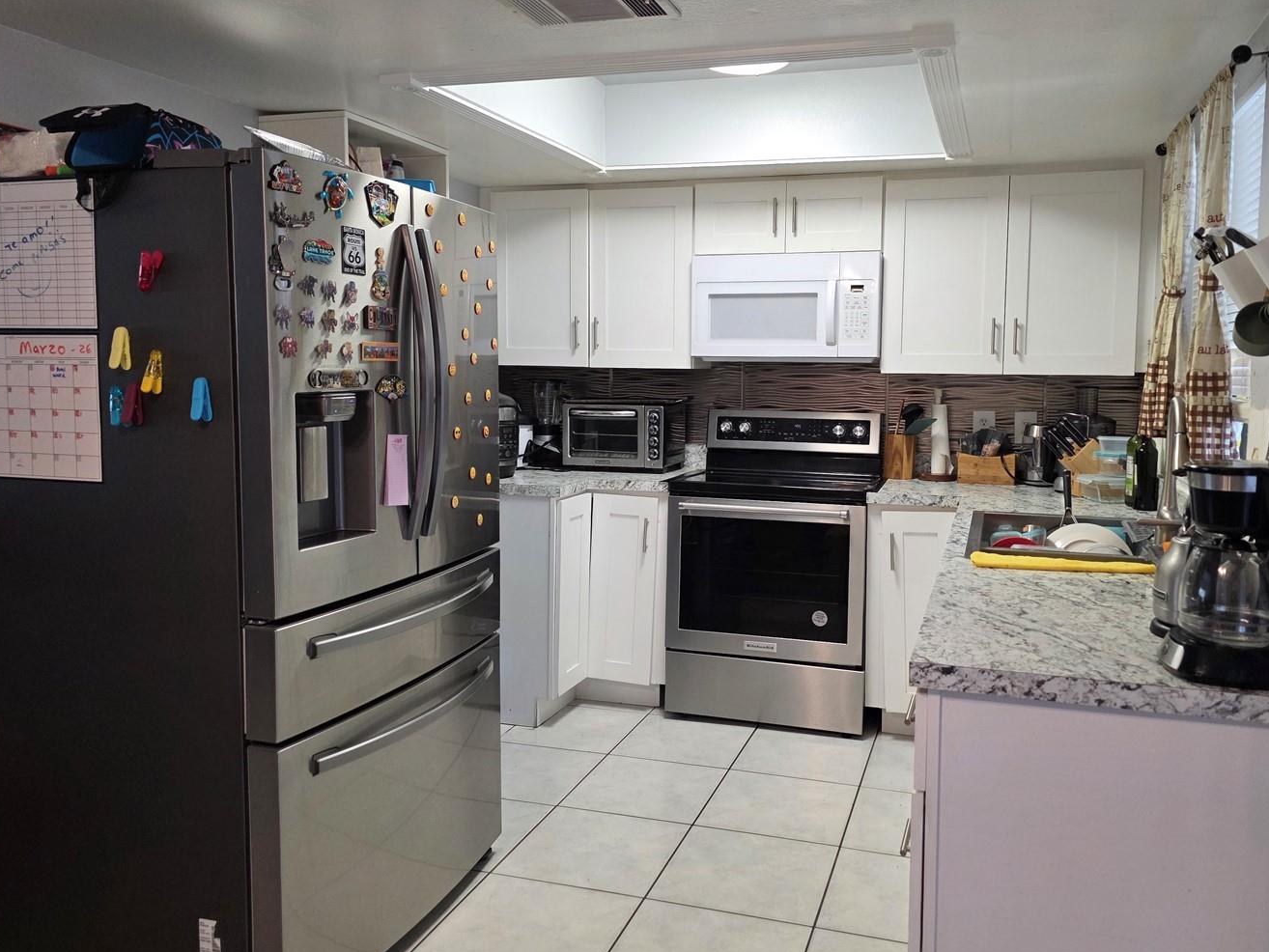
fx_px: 1027
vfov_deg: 49.7
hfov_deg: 63.3
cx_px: 684
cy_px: 438
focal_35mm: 28
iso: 250
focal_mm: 6.3
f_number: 1.7
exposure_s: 1/120
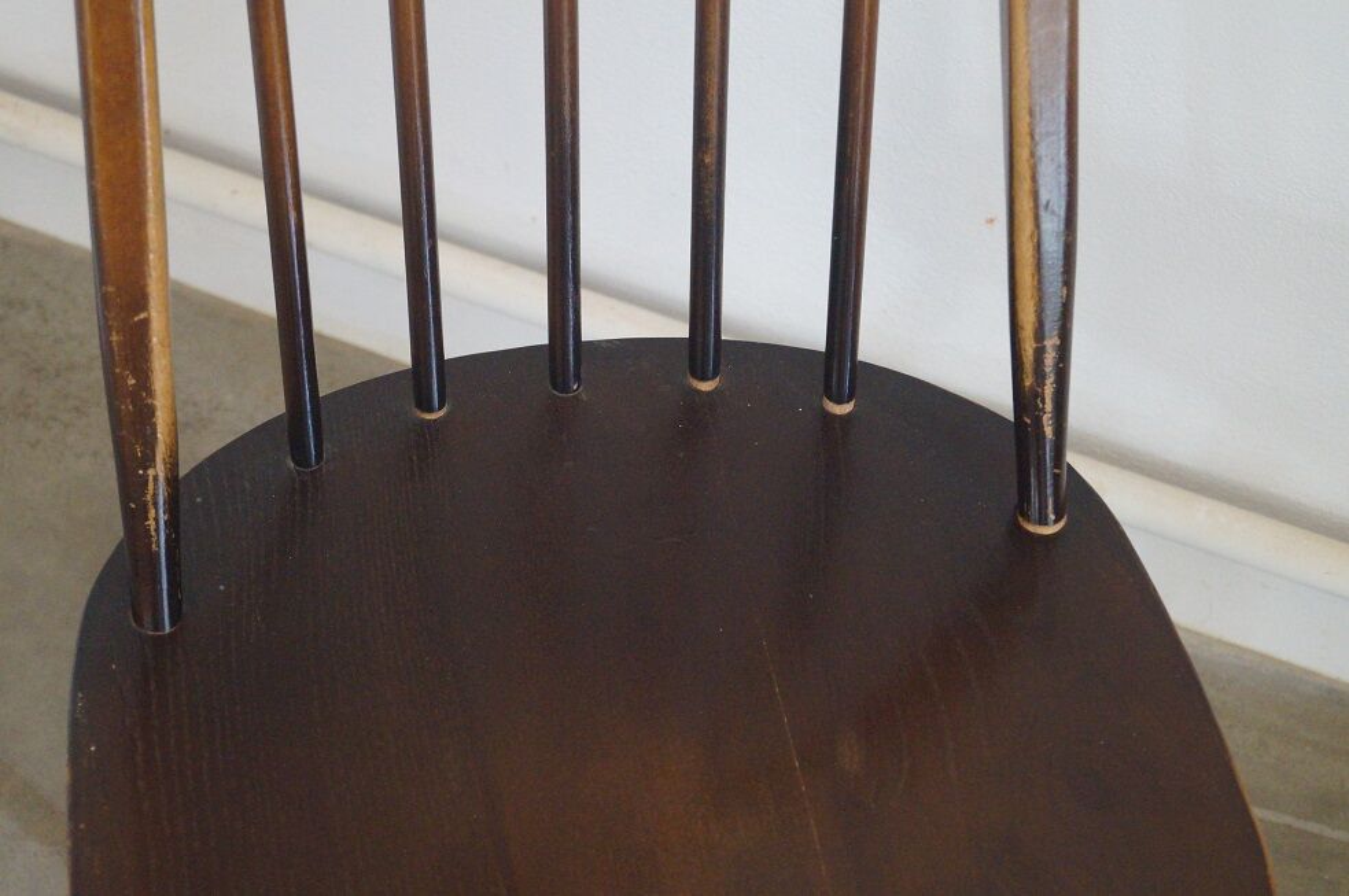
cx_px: 674
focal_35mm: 75
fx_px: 2807
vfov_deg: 18.1
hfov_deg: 27.0
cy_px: 448
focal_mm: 50
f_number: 5.6
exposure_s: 1/50
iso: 3200
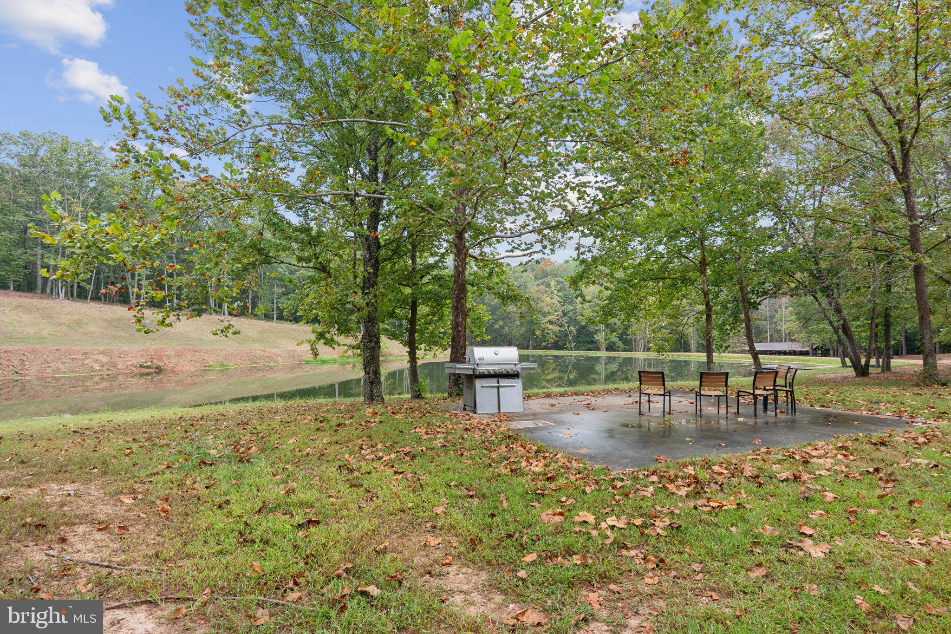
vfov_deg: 65.9
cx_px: 476
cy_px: 317
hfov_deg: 88.4
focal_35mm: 18
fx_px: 489
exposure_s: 1/30
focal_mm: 18.5
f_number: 8
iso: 200
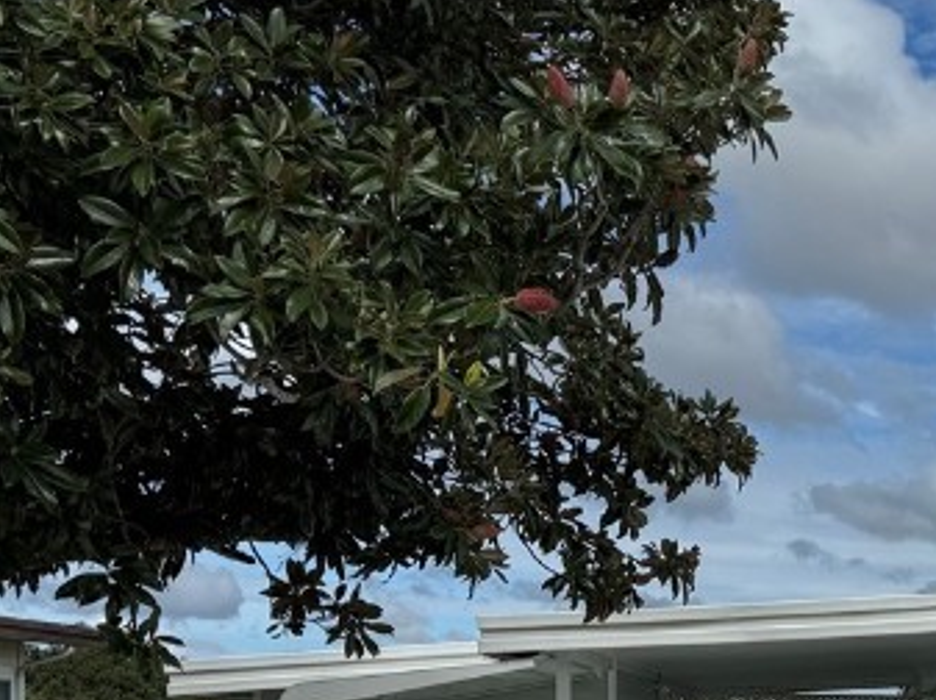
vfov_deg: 19.1
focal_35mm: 73
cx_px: 1197
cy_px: 819
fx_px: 1972
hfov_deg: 23.7
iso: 80
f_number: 1.78
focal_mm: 6.76
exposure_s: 1/9009
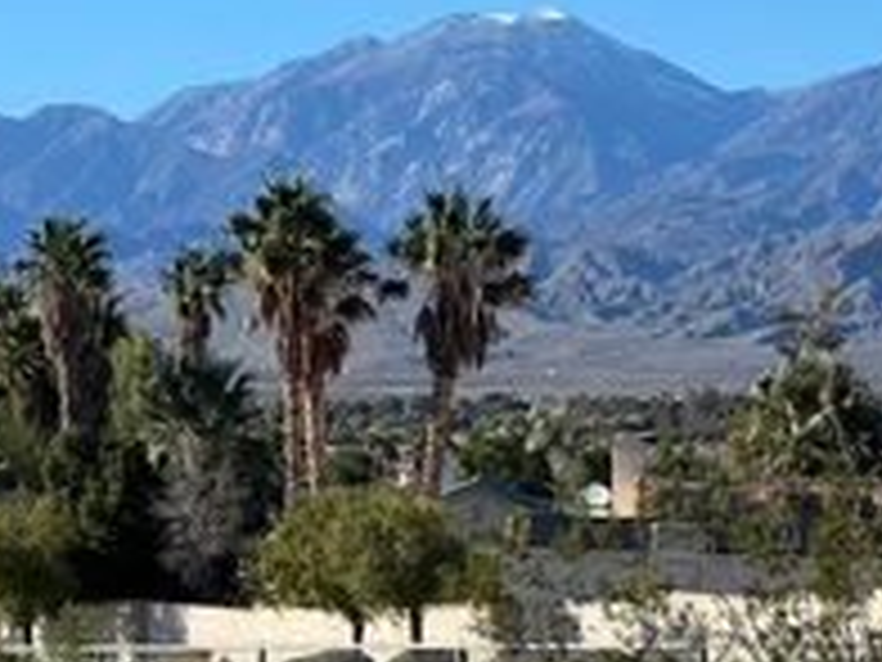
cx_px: 558
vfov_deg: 7.6
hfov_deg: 10.1
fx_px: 4994
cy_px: 606
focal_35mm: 196
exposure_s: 1/589
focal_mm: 9
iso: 32
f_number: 2.8
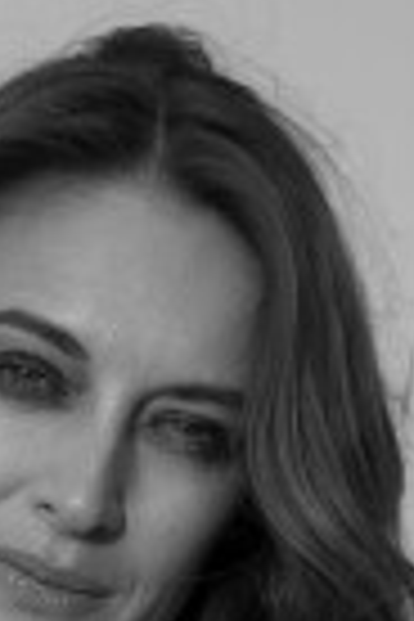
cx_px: -27
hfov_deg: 5.3
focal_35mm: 261
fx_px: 4502
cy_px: 1368
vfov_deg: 7.5
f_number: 3.2
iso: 400
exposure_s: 1/1600
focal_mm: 50
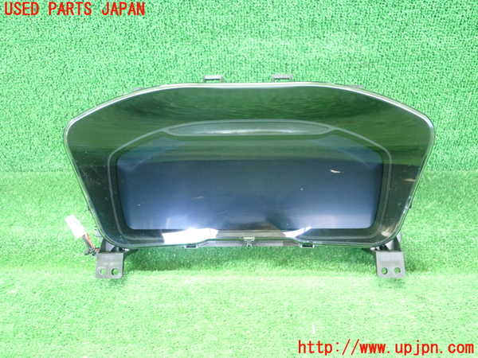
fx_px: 414
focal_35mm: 30
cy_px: 179
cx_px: 239
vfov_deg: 46.8
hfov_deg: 60.0
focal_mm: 5.5
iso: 800
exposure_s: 1/60
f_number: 2.3
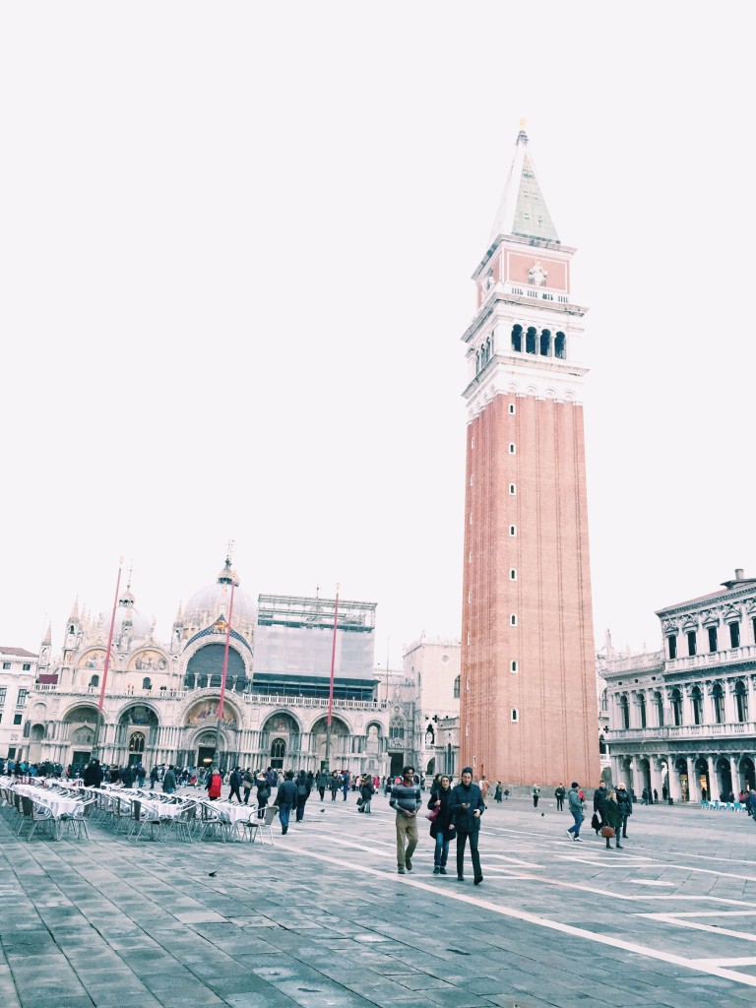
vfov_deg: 61.7
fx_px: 844
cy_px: 504
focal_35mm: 29
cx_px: 378
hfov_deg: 48.2
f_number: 2.2
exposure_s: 1/33
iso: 64
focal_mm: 4.15
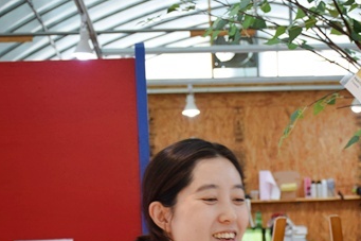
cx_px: 245
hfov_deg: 19.0
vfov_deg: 12.7
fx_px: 1072
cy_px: 210
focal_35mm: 107
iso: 640
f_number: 4.2
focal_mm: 38
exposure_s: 1/60
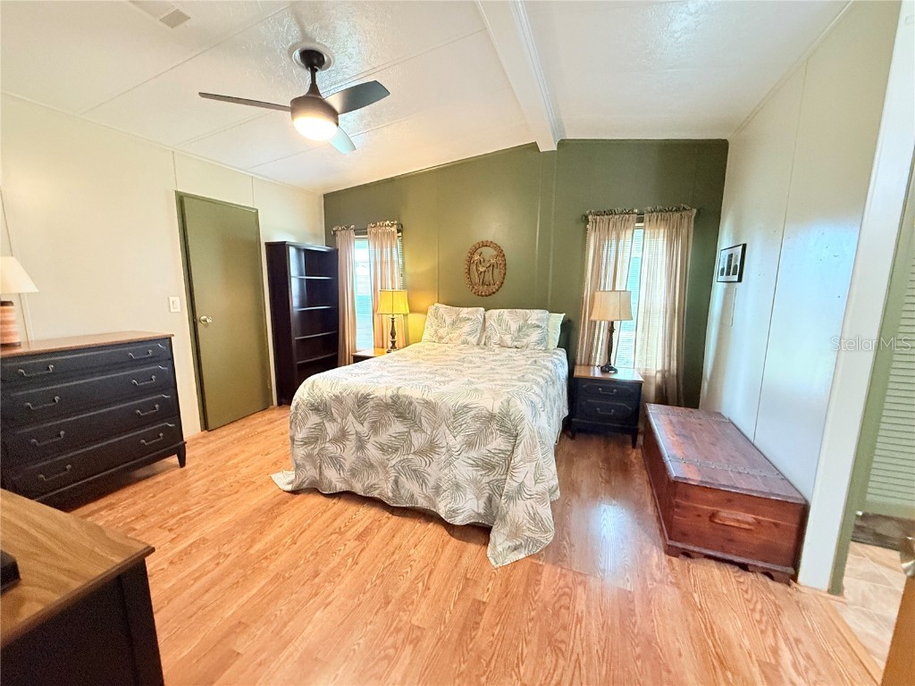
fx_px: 370
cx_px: 458
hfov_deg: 102.1
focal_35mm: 14
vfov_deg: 85.7
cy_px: 343
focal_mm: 2.22
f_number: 2.2
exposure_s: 1/60
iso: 500
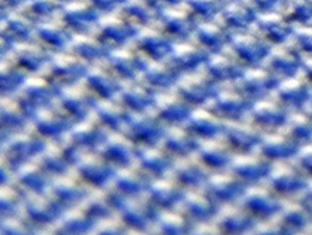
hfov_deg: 4.0
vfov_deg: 3.0
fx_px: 4412
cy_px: -227
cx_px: 669
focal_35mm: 489
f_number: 4
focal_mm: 15.1
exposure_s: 1/11.3
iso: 400
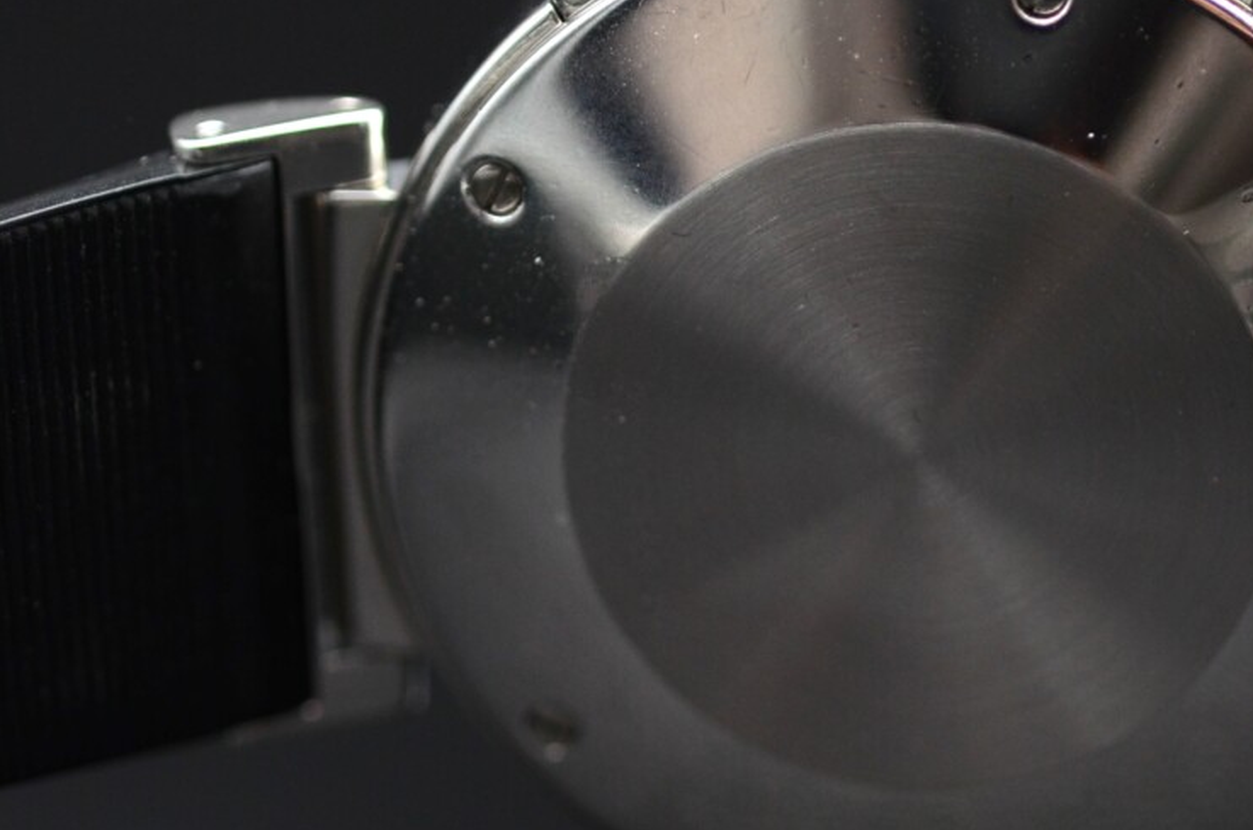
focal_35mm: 171
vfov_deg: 8.0
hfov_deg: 12.0
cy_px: 424
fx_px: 5939
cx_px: 889
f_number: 4
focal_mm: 60
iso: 800
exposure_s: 1/400
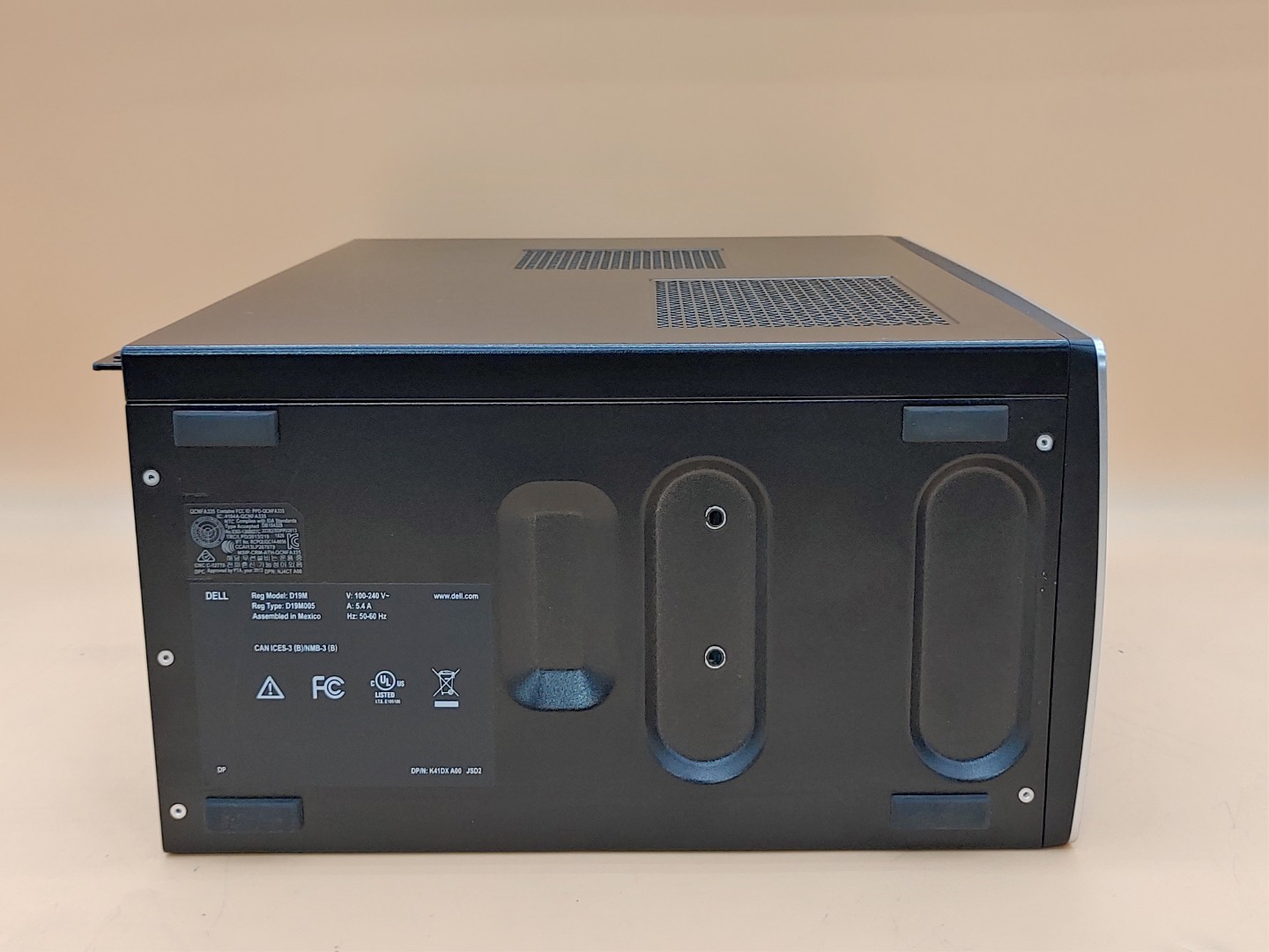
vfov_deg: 35.1
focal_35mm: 41
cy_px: 476
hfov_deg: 45.8
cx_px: 634
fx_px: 1503
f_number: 1.8
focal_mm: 4.36
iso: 50
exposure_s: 1/60
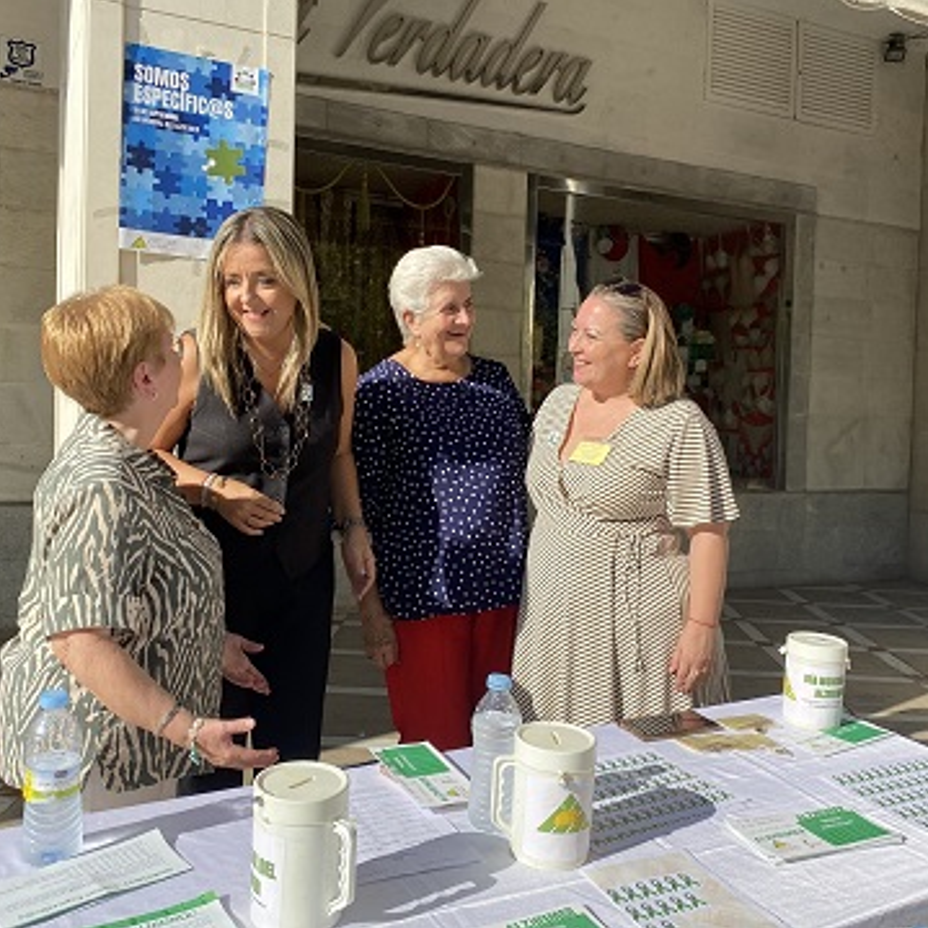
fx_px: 940
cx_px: 450
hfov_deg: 52.5
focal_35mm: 31
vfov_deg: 52.5
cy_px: 460
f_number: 1.8
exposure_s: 1/2268
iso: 32
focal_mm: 4.25
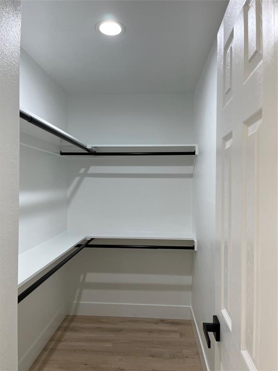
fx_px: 278
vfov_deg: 67.3
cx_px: 139
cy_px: 186
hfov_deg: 53.1
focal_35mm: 26
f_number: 1.6
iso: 64
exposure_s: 1/120
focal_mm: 5.1
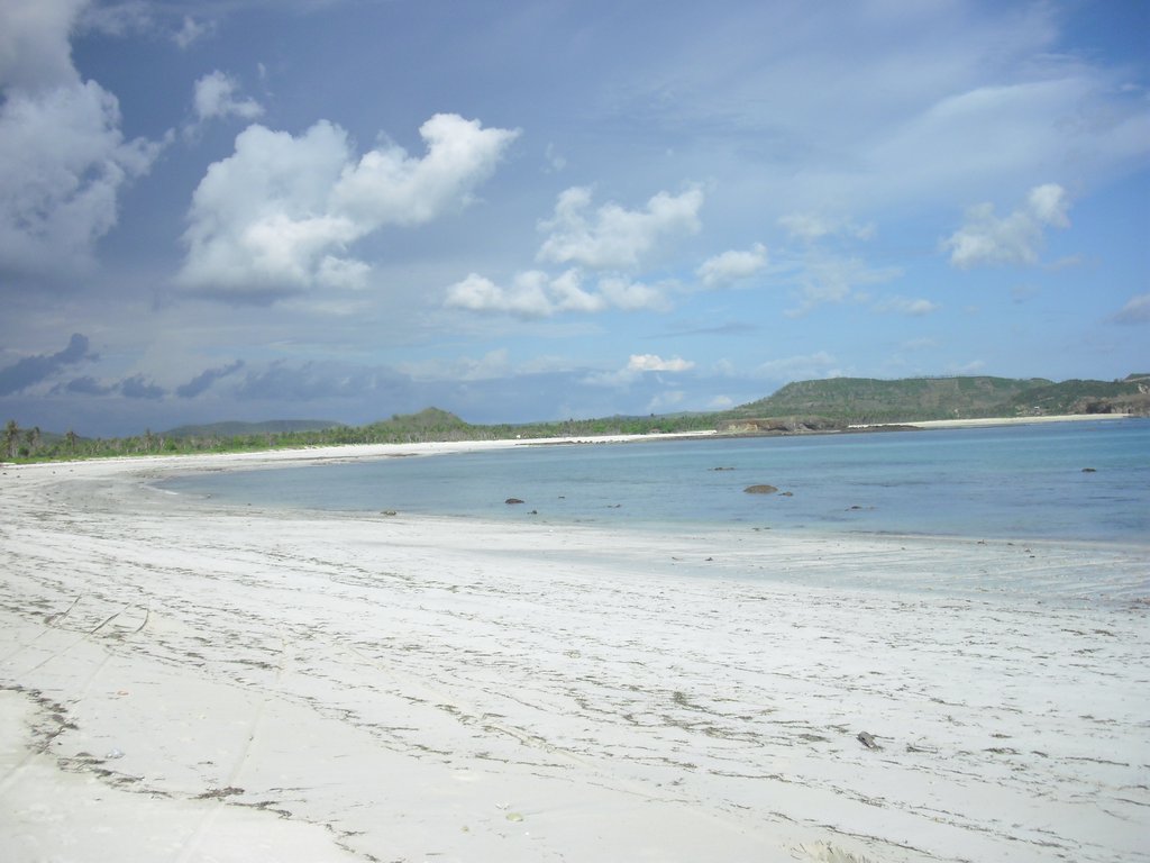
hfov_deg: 49.0
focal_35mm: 38
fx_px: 1262
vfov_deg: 37.7
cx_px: 575
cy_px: 432
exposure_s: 1/400
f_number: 8
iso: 100
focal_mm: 6.2
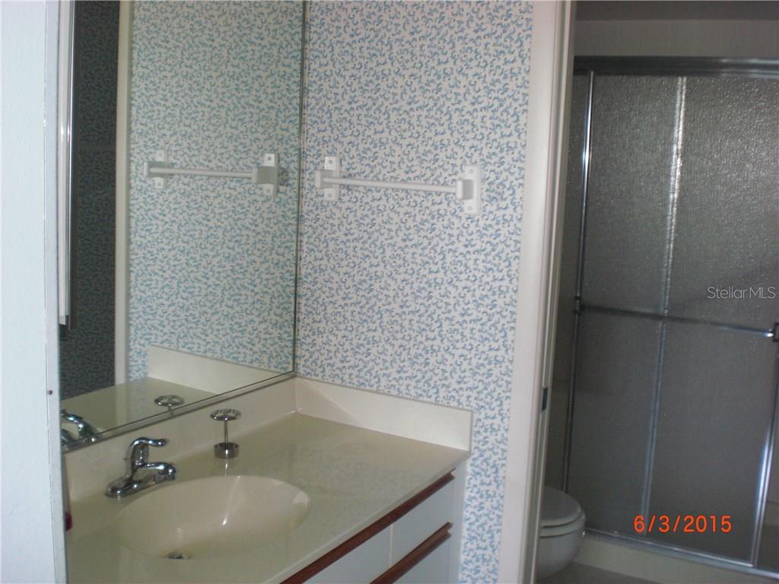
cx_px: 390
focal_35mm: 38
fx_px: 855
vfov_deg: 37.7
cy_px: 292
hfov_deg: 49.0
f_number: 3.1
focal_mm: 6.3
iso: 200
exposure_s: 1/60
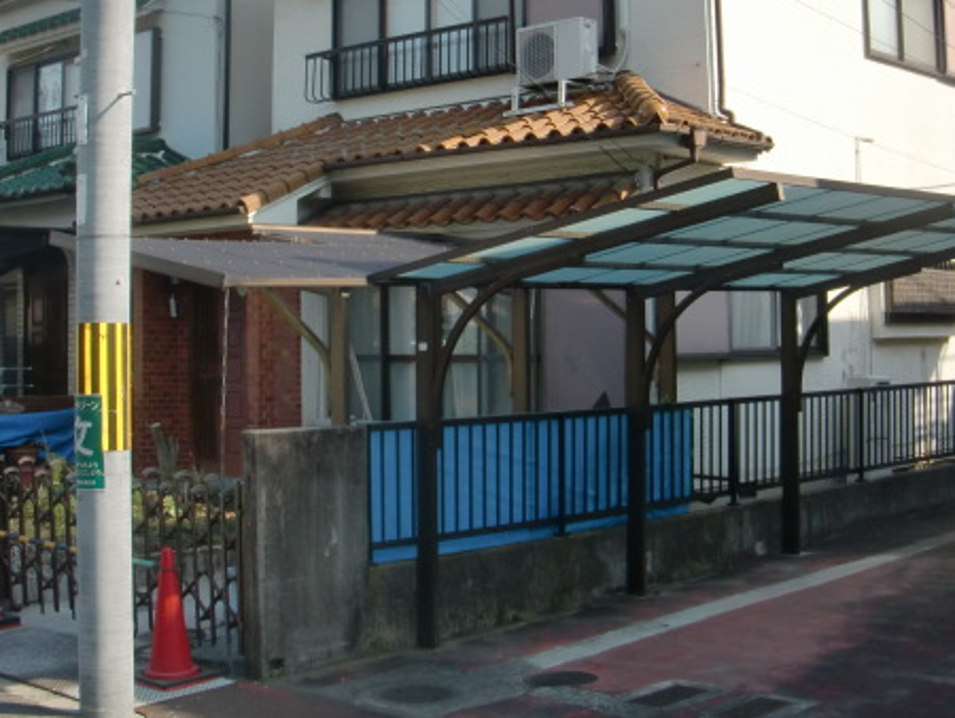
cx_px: 492
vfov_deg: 26.8
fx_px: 1491
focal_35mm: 54
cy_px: 217
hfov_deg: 35.5
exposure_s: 1/400
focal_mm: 6.66
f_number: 3.9
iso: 64
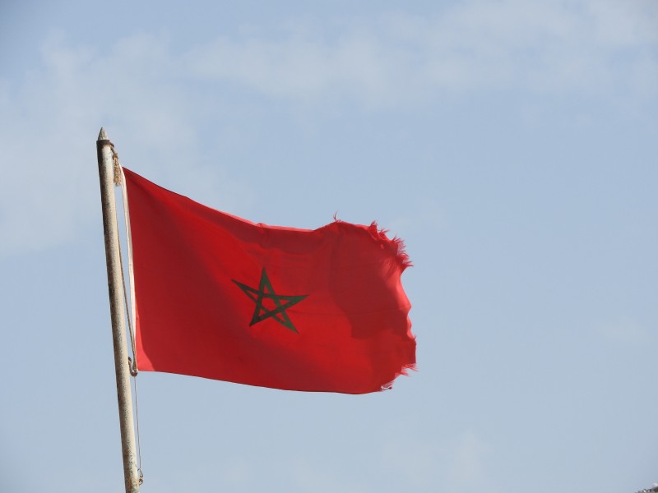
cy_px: 246
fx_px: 5703
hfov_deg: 6.6
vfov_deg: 5.0
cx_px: 329
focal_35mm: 300
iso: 100
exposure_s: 1/640
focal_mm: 53.7
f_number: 5.5
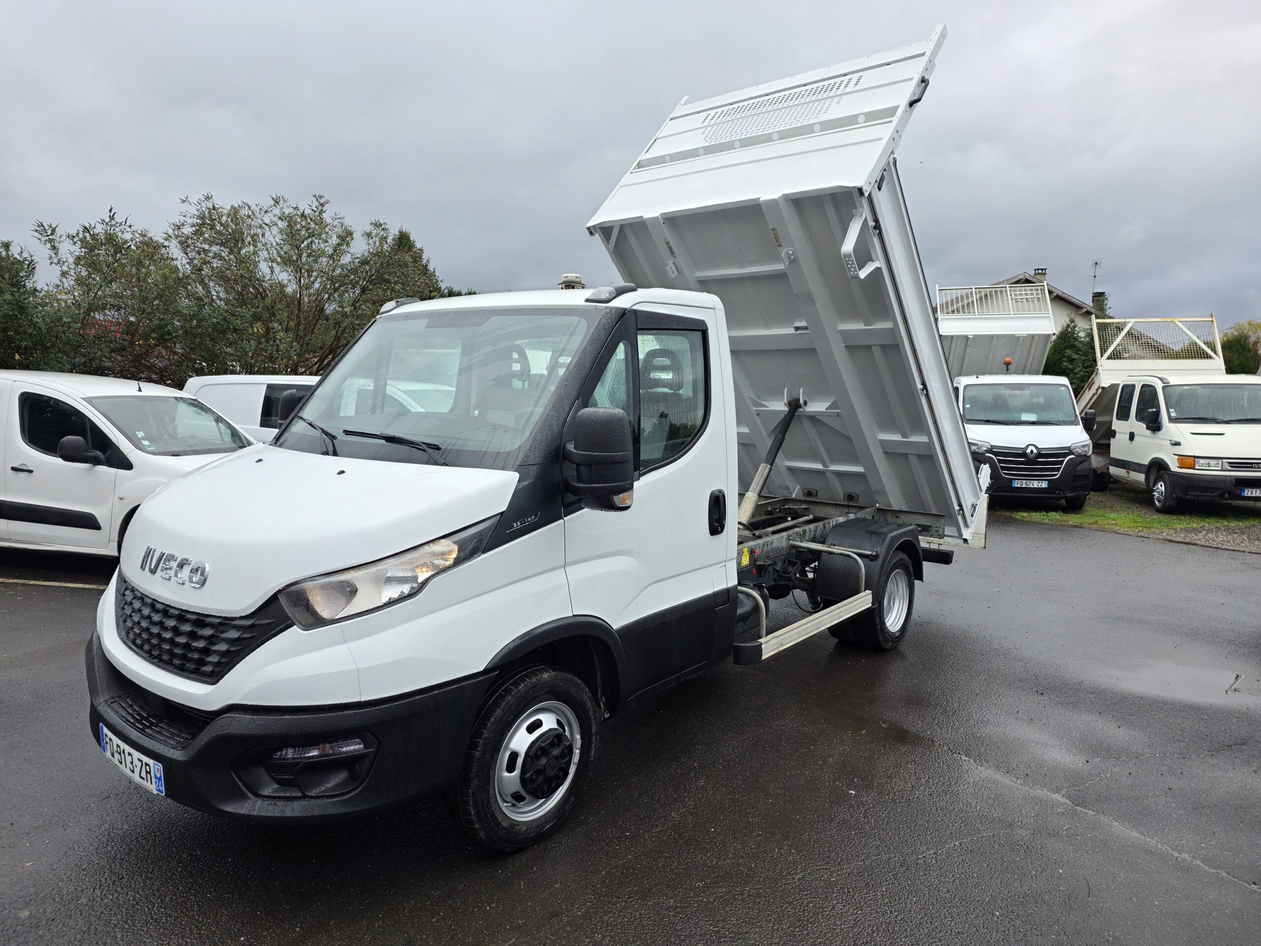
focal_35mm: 23
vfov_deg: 58.9
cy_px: 473
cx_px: 630
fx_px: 838
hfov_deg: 73.9
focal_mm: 6.25
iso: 32
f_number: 1.7
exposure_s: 1/359
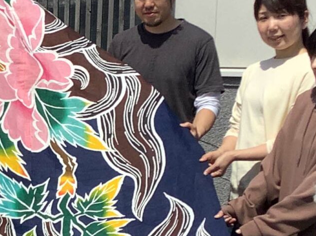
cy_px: 188
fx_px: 1150
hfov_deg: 15.1
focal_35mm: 126
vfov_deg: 11.7
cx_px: -65
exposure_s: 1/2262
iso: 25
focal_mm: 3.3
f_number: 2.4
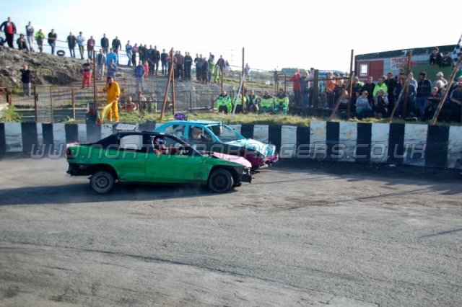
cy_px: 154
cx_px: 231
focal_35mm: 39
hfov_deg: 49.6
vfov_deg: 34.2
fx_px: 500
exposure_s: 1/1000
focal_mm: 26
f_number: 4.2
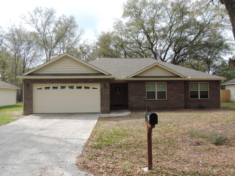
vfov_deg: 46.8
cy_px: 88
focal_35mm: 30
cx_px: 118
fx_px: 204
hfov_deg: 60.0
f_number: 3.1
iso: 80
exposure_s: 1/500
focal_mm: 5.3
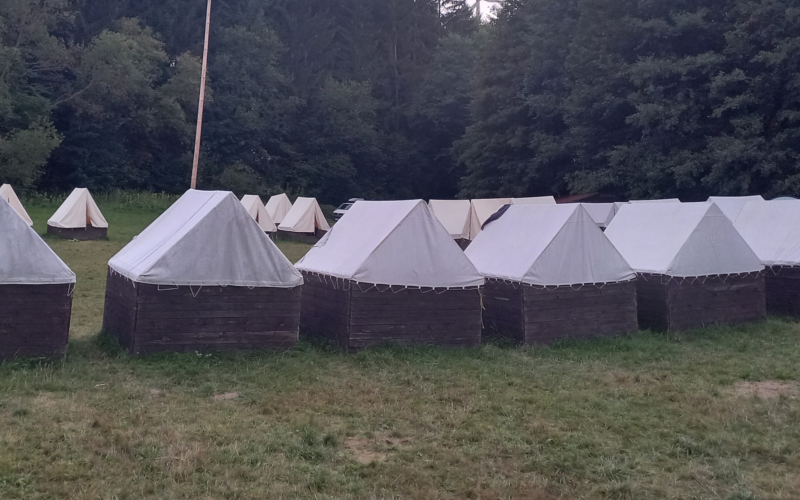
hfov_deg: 48.2
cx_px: 390
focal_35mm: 41
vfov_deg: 30.8
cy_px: 133
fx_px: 894
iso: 200
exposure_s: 1/50
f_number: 1.8
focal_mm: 4.65
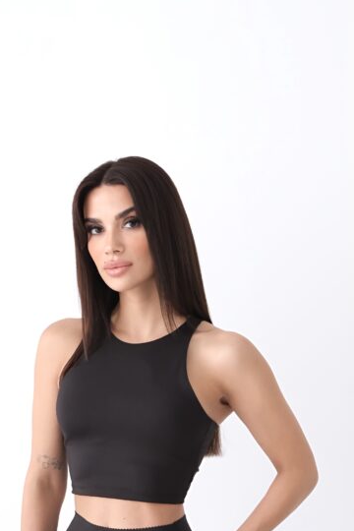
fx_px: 959
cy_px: 441
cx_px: 124
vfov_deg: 30.1
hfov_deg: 20.9
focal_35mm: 65
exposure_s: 1/60
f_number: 5.6
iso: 2000
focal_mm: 26
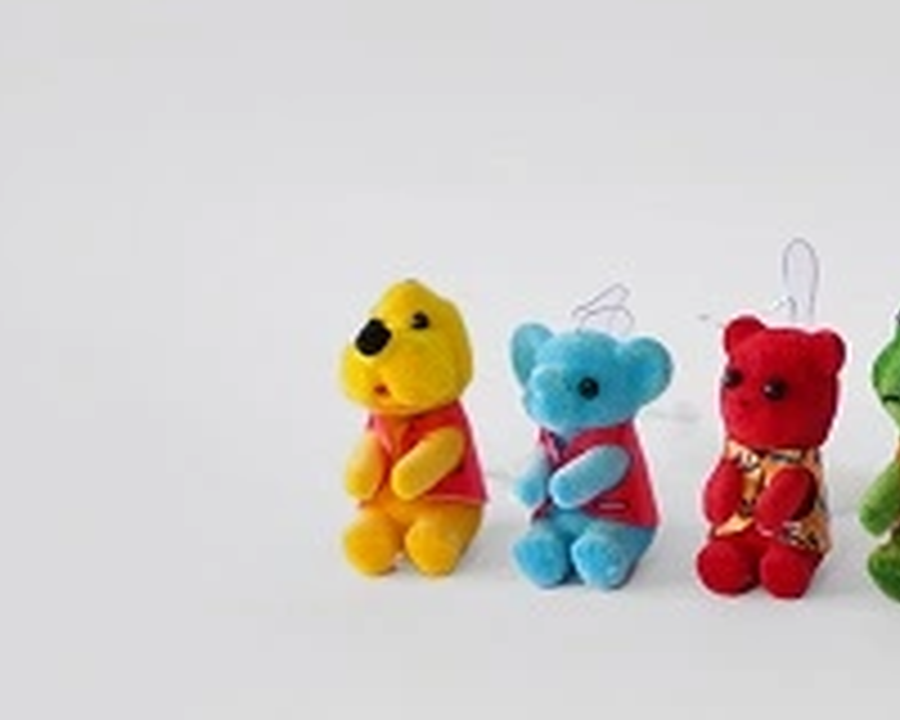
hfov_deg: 14.5
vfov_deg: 11.8
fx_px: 3489
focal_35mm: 131
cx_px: 810
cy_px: 351
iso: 1000
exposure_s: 1/125
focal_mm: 70
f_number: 4.5
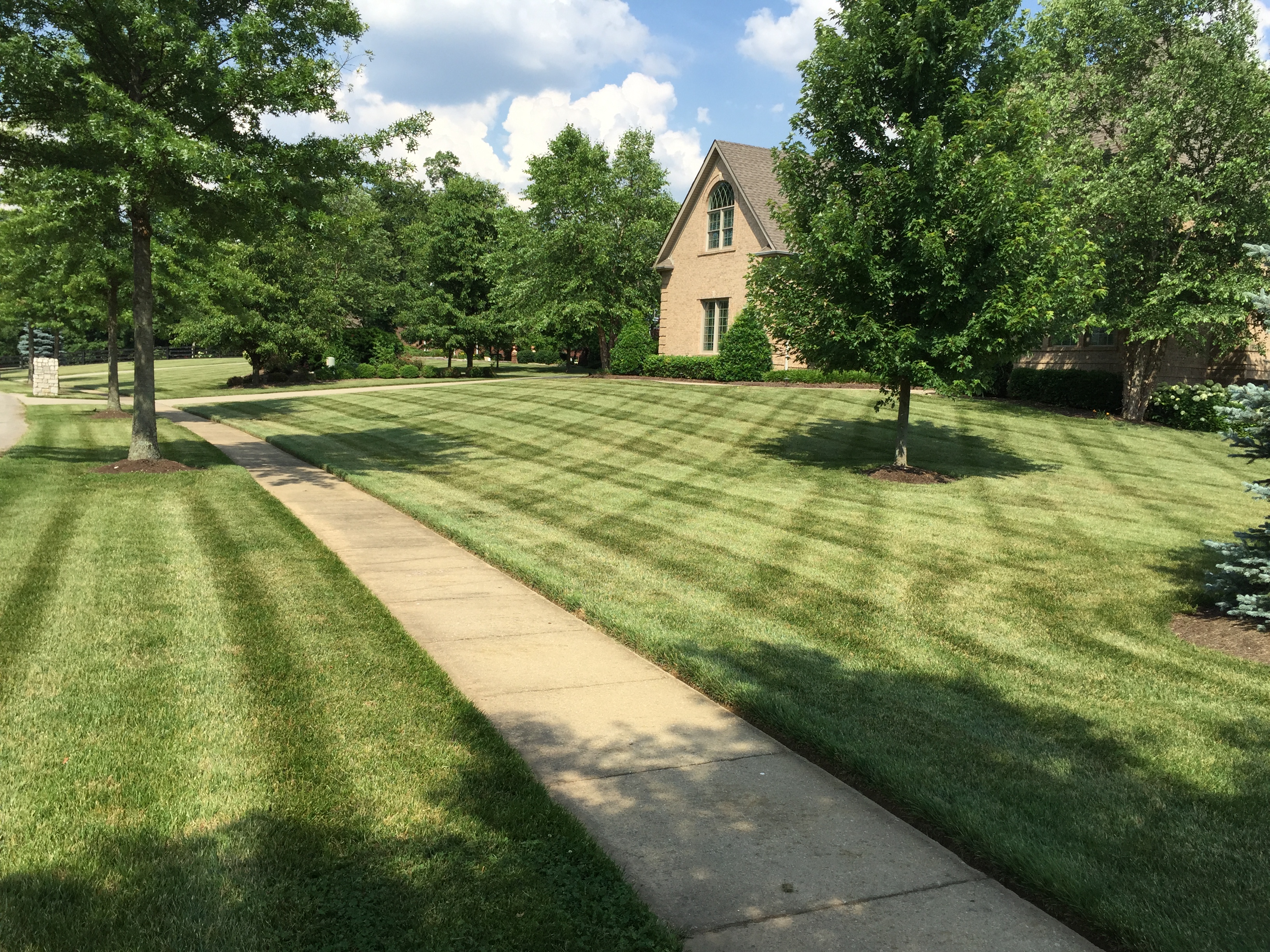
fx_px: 1064
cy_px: 476
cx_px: 635
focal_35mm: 29
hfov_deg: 61.7
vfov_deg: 48.2
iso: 32
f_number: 2.2
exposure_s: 1/1721
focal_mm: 4.15
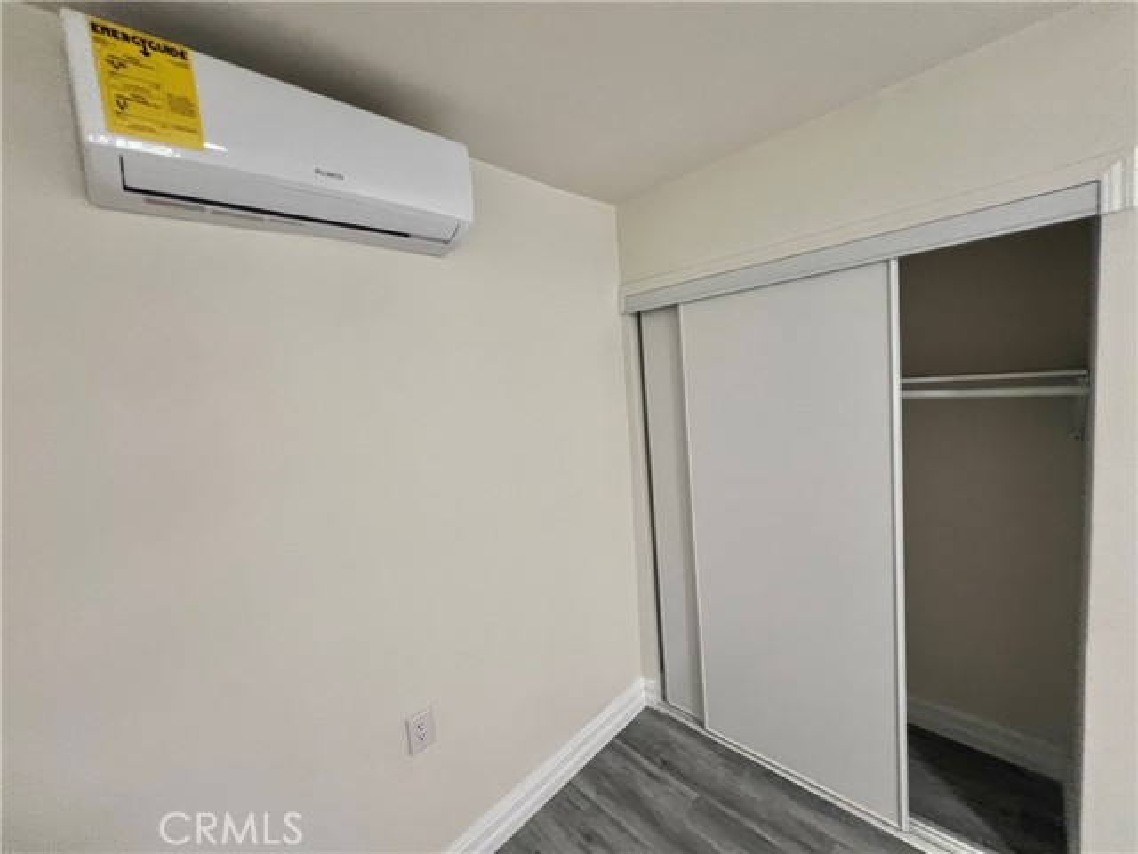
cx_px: 569
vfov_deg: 89.9
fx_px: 427
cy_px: 427
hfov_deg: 106.2
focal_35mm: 13
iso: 125
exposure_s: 1/60
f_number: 1.8
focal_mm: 1.57
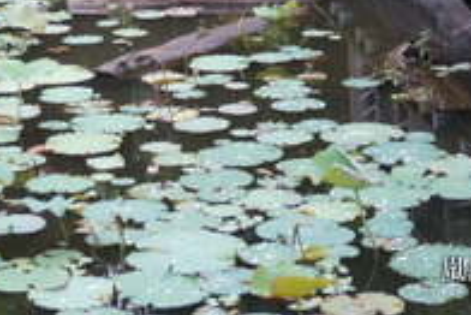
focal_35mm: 142
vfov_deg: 9.4
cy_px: -194
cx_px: 123
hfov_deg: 14.4
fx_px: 1854
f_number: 4.5
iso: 2000
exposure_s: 1/160
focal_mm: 29
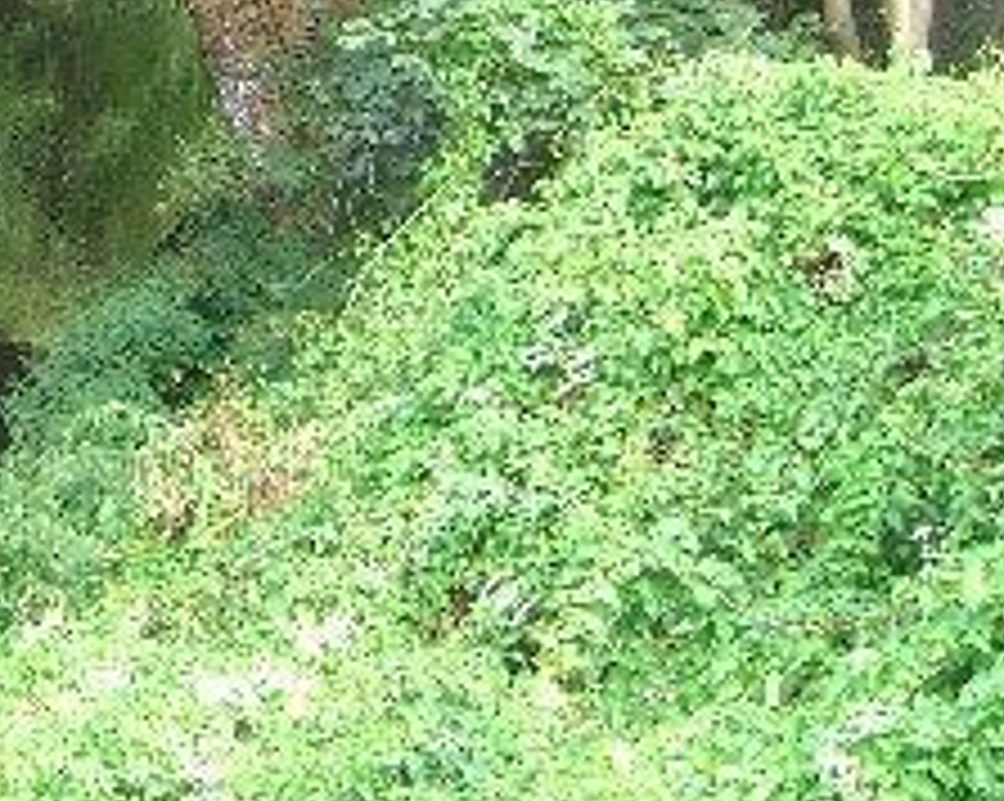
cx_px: -236
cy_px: -56
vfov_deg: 15.5
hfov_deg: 18.6
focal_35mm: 97
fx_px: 2880
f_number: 2.8
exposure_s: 1/80
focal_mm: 7.9
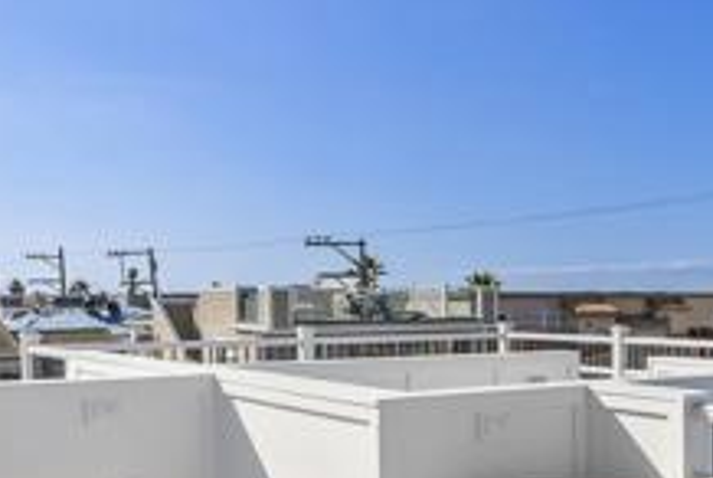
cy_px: 380
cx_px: 589
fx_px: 932
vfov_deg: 28.2
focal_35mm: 47
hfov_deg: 39.9
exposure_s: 1/1250
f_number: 8
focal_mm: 16
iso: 500
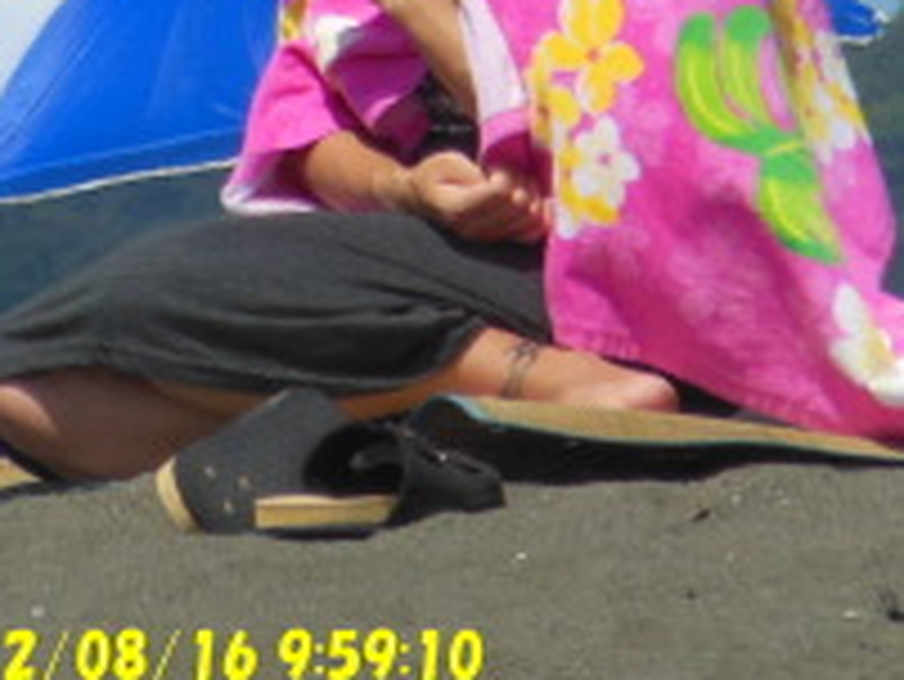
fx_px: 47140
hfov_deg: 1.1
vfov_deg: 0.8
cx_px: -4
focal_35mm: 1804
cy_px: -482
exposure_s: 1/800
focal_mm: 81
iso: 125
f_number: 5.9
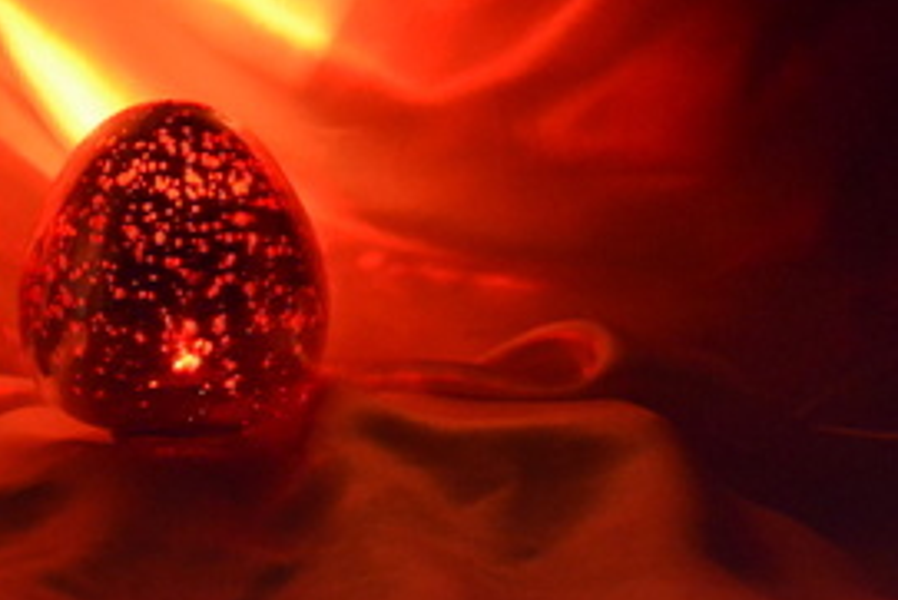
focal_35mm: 117
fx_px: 2920
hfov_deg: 17.4
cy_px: 288
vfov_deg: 11.7
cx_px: 209
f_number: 5.3
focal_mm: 44
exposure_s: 1/6
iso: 3200
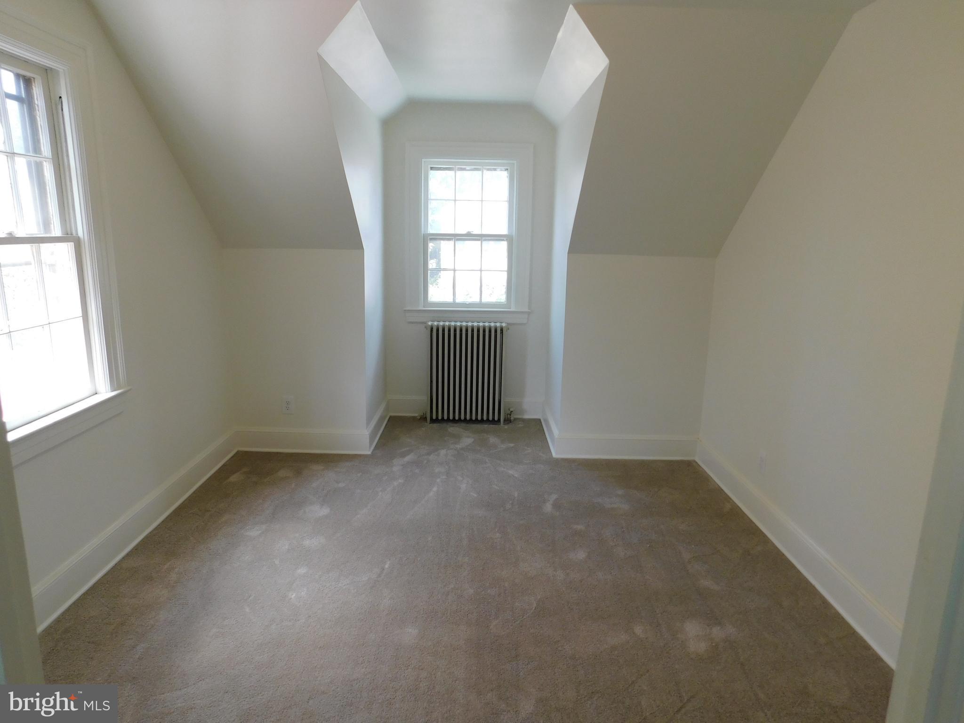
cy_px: 362
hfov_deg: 73.9
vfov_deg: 58.9
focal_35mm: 23
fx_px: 641
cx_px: 482
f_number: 3
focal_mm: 4
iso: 125
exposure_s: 1/60
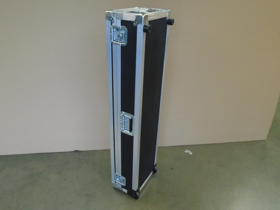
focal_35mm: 26
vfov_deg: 53.1
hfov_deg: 67.3
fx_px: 210
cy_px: 105
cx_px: 140
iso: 400
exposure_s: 1/25
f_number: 3.2
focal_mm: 4.6
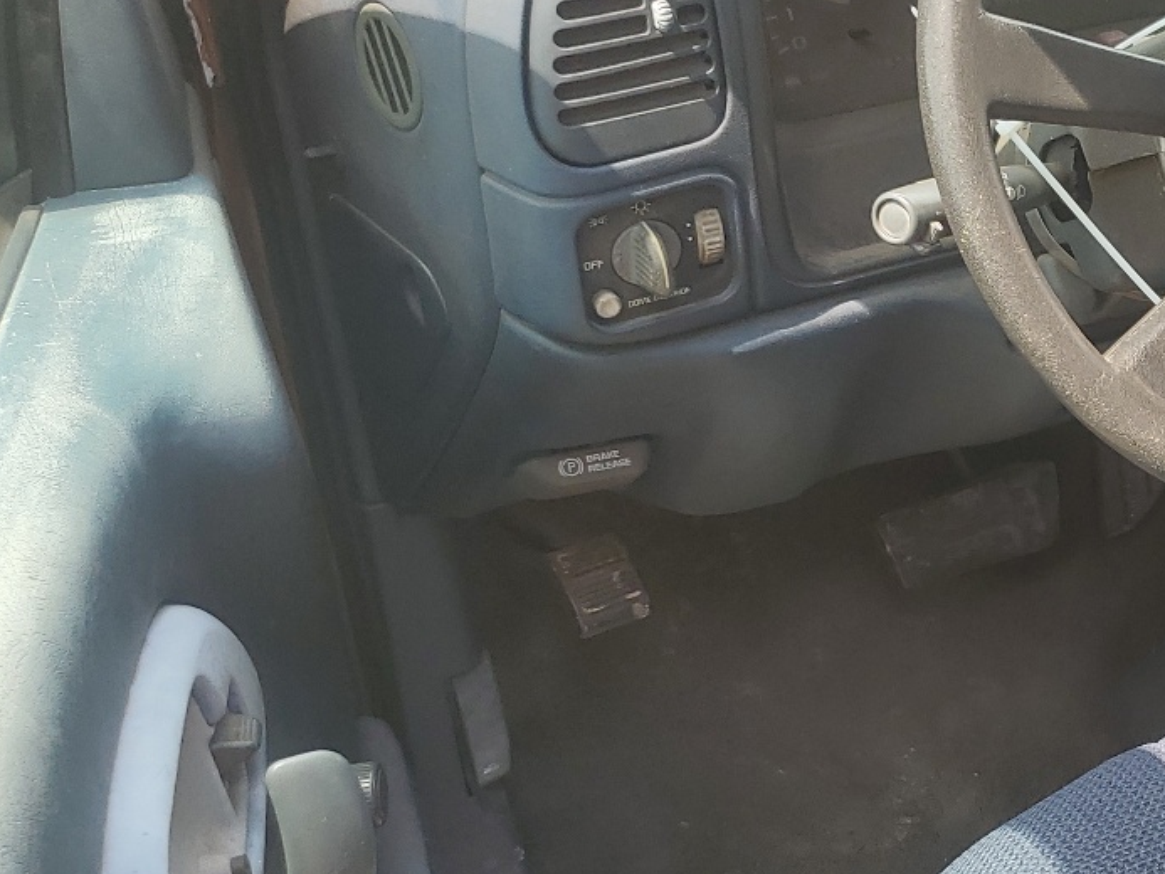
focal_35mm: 60
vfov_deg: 24.3
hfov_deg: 28.7
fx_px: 2020
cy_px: 588
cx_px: 1335
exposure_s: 1/256
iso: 50
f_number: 1.5
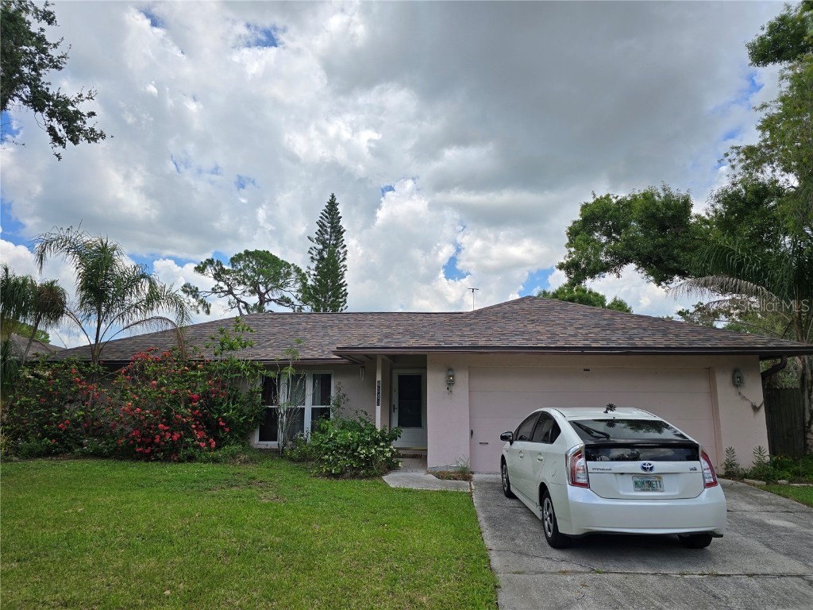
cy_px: 305
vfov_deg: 58.9
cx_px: 406
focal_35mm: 23
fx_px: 540
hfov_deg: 73.9
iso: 12
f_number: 1.7
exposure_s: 1/885
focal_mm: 6.3
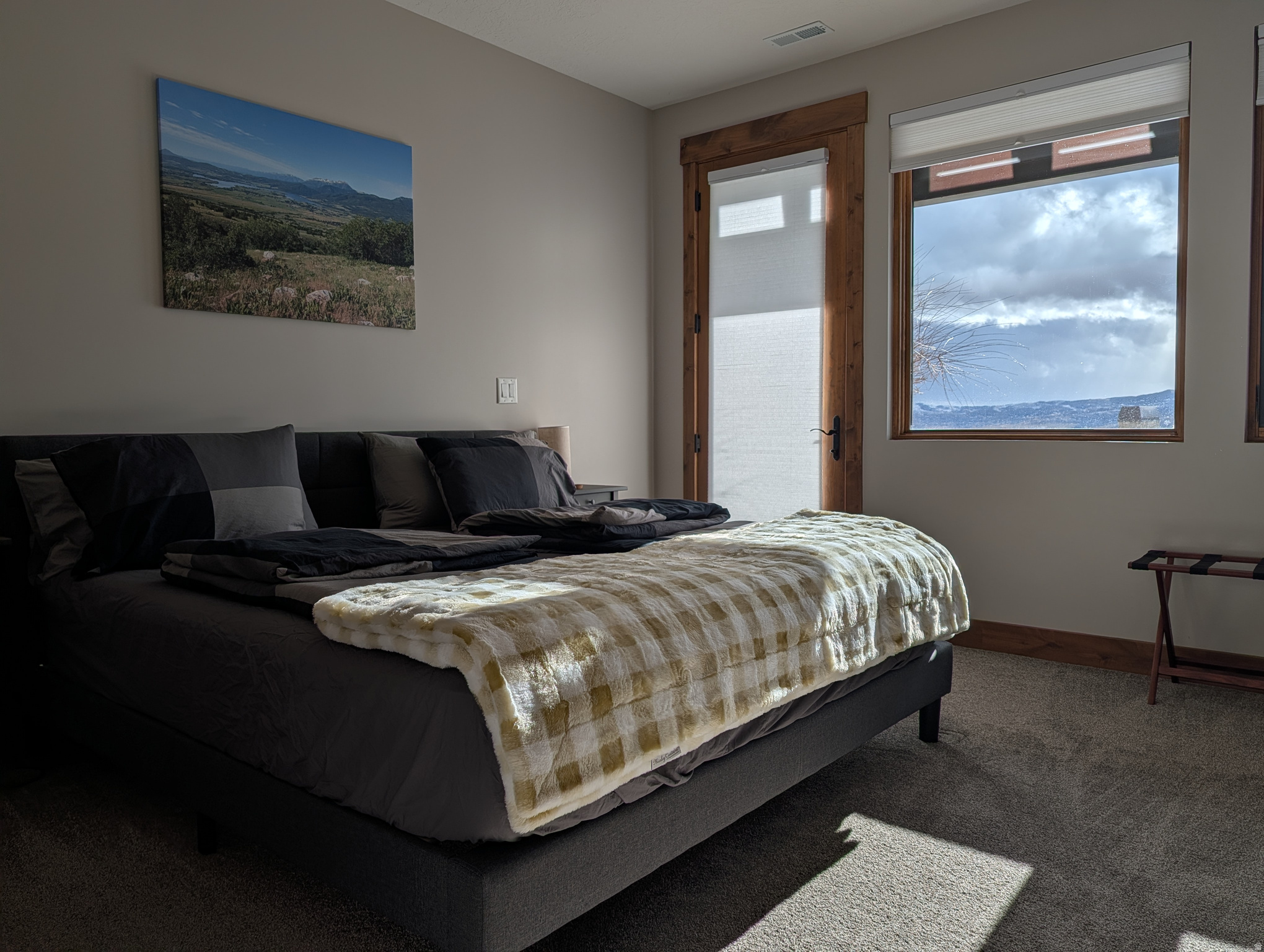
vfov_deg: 56.9
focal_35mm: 24
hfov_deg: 71.5
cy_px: 476
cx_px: 632
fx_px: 878
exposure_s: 1/8772
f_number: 1.68
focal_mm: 6.9
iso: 23
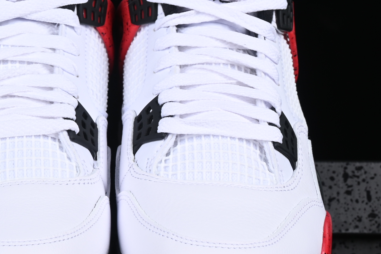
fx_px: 1810
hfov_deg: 12.0
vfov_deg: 8.0
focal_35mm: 171
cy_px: 169
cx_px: 108
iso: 160
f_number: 8
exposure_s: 1/80
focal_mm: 50
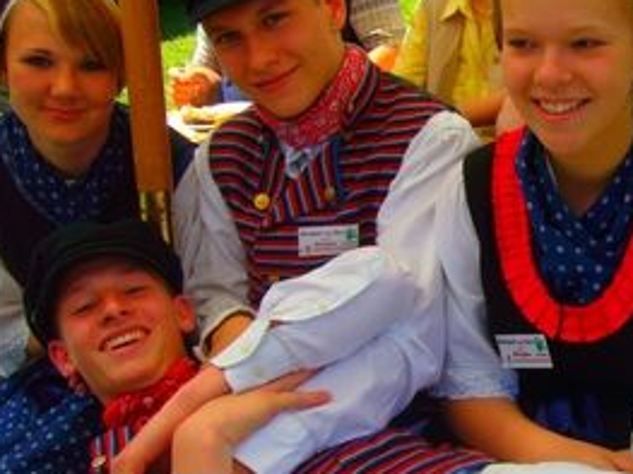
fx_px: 1170
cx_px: 510
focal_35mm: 64
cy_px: 269
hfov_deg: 29.6
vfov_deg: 22.9
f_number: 4.8
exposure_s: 1/227
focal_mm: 5.8
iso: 64
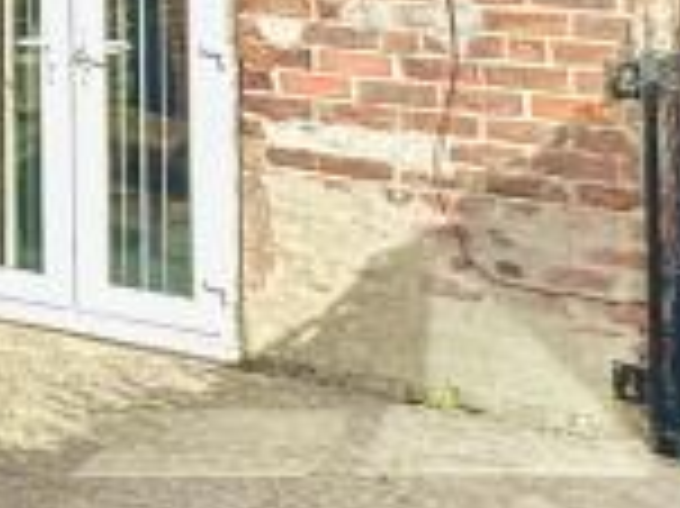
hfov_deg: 15.0
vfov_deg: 14.3
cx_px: -838
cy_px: -310
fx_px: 1865
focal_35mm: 95
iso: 40
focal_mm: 2.22
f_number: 2.2
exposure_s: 1/360
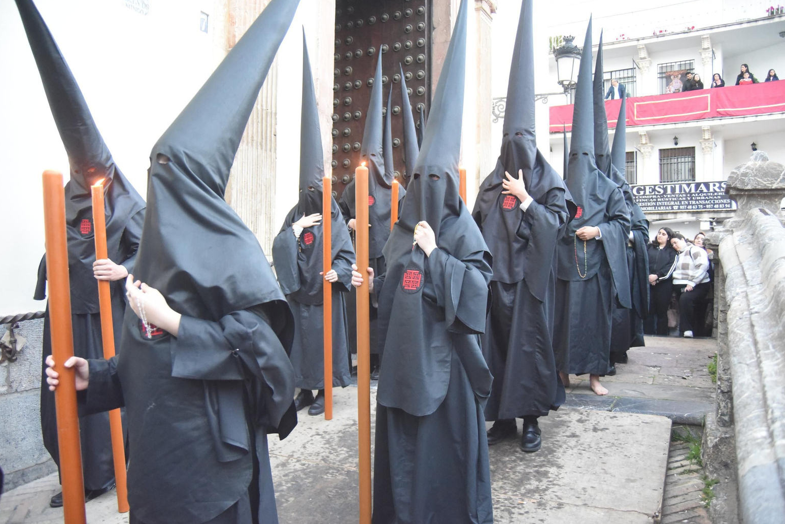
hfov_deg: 61.9
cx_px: 403
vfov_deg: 43.6
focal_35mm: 30
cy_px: 254
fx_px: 654
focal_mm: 29
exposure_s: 1/125
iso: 8000
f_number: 6.3
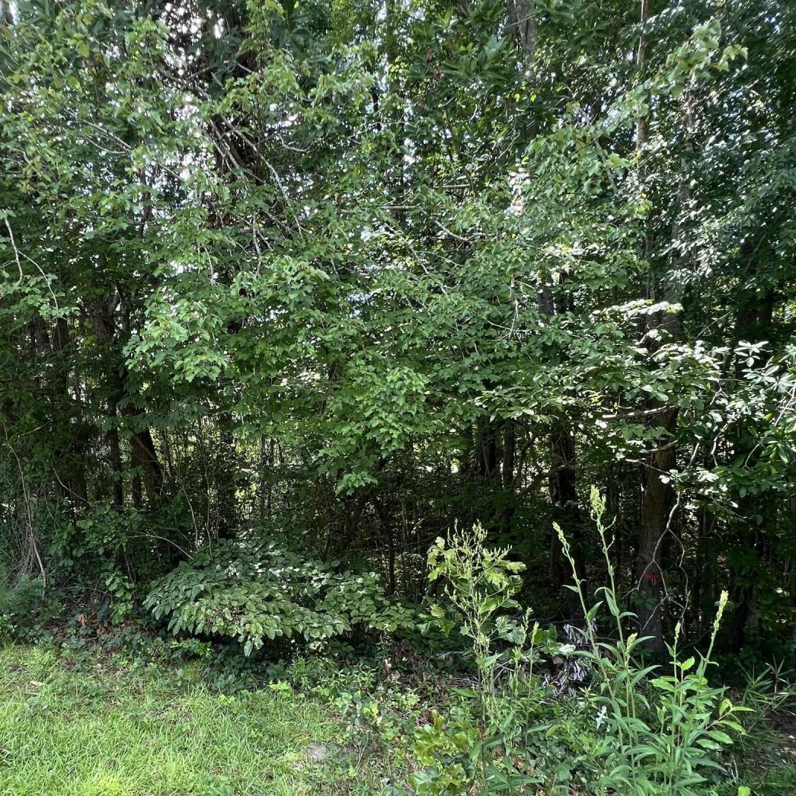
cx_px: 280
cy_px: 531
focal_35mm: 22
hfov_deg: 68.1
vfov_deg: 67.7
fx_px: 572
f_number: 1.8
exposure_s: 1/99
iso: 50
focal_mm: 1.57
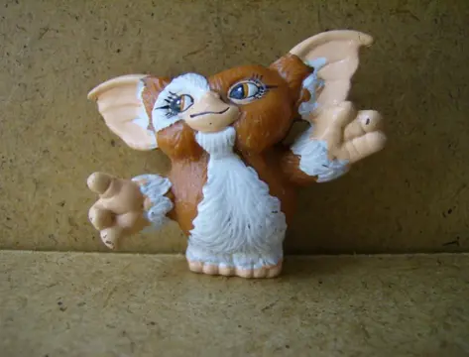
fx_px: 490
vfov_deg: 40.0
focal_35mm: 36
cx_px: 234
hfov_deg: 51.1
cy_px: 178
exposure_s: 1/105
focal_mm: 6
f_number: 2.8
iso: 100
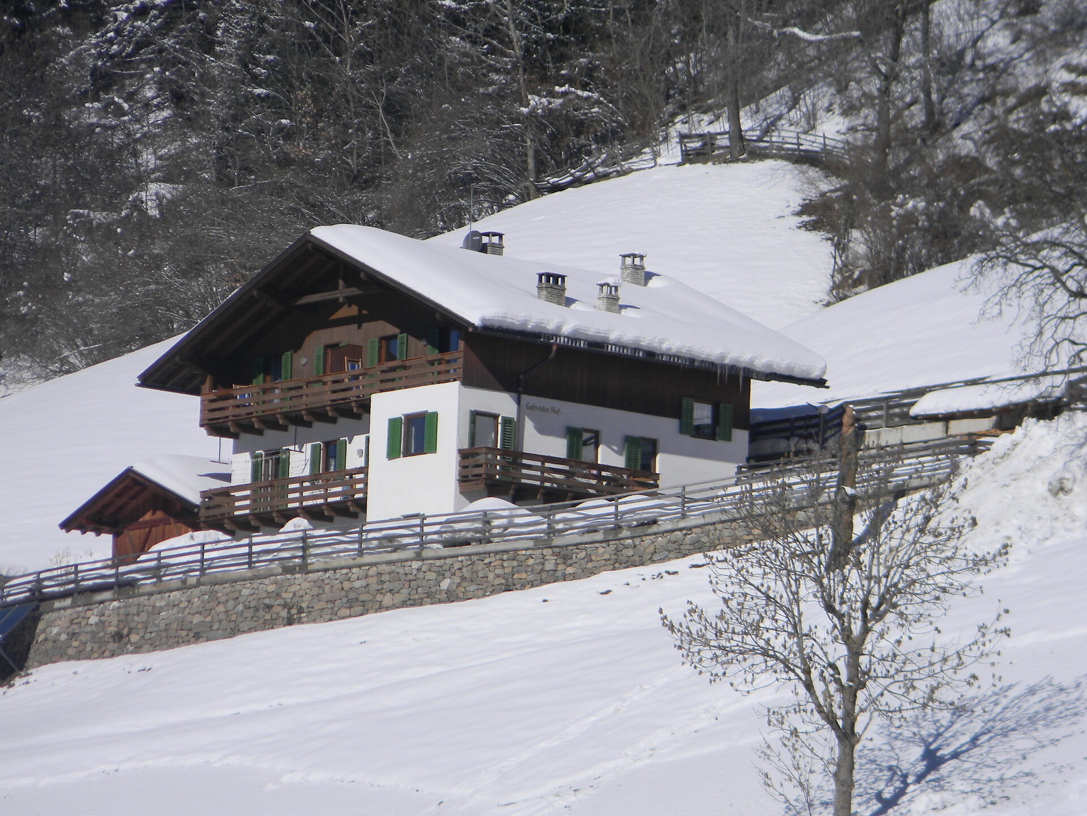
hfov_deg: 4.8
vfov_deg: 3.6
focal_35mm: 414
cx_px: 544
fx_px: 13000
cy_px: 408
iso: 80
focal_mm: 75
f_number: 10.8
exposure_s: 1/320
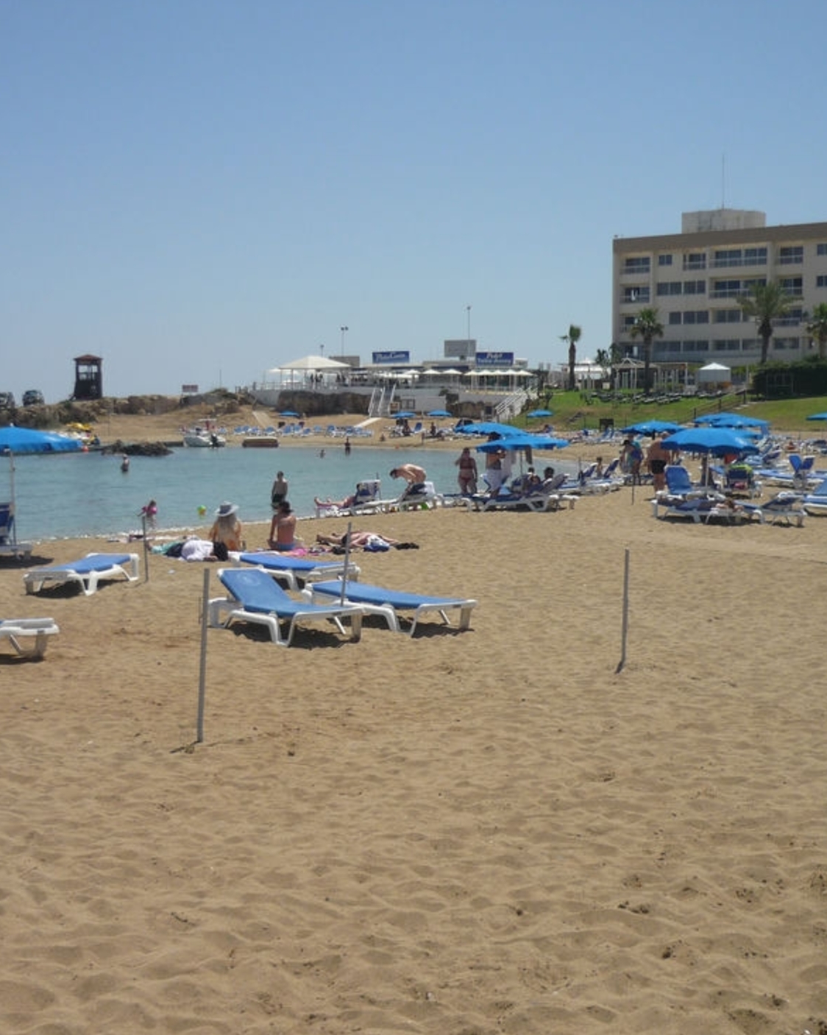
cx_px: 354
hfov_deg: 34.1
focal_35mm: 44
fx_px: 1347
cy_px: 526
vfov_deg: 42.0
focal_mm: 5.5
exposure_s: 1/400
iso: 100
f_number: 8
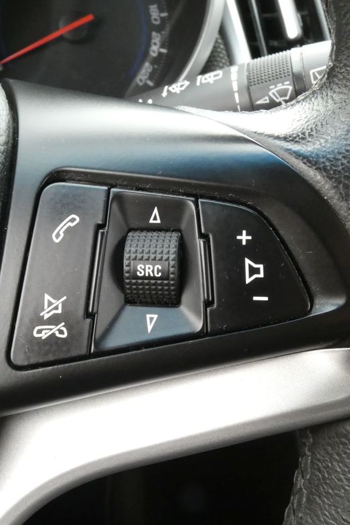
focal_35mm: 46
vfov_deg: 42.8
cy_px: 262
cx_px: 129
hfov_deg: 29.1
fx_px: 671
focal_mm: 6
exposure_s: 1/80
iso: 640
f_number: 5.6
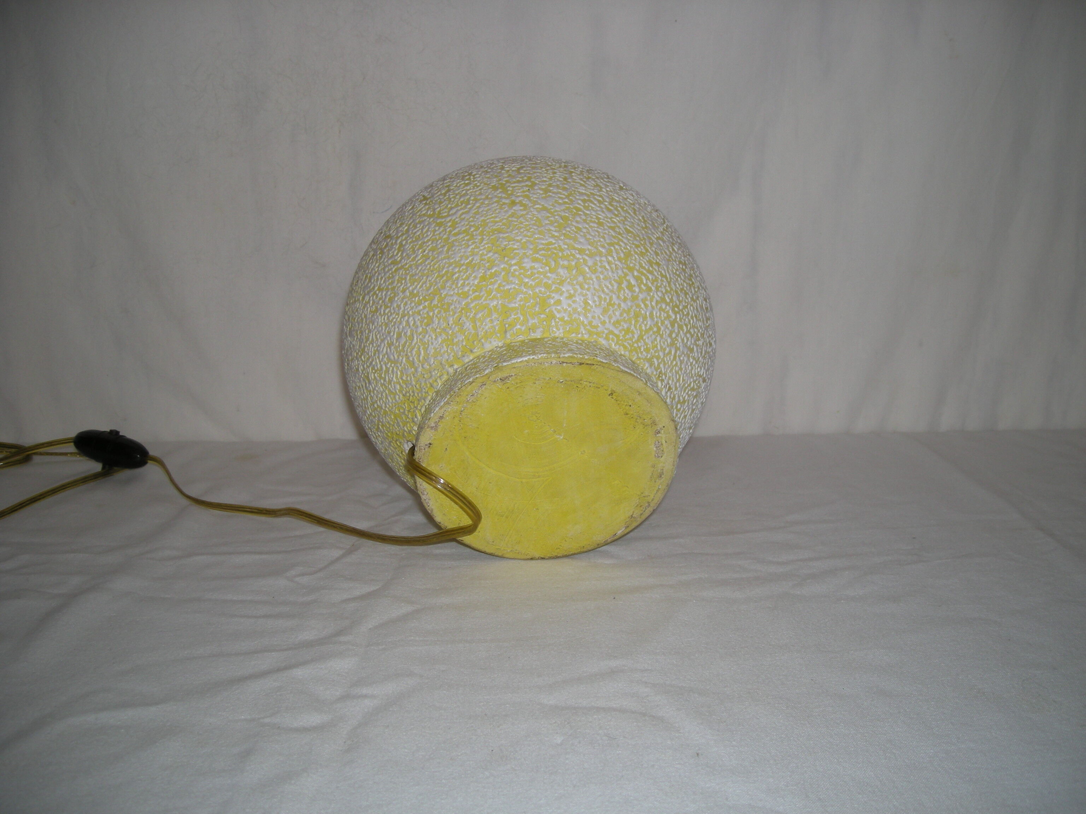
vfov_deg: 40.7
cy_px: 407
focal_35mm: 35
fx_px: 1098
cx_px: 543
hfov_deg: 52.6
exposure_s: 1/54.3
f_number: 2.8
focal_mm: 5.7
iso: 50
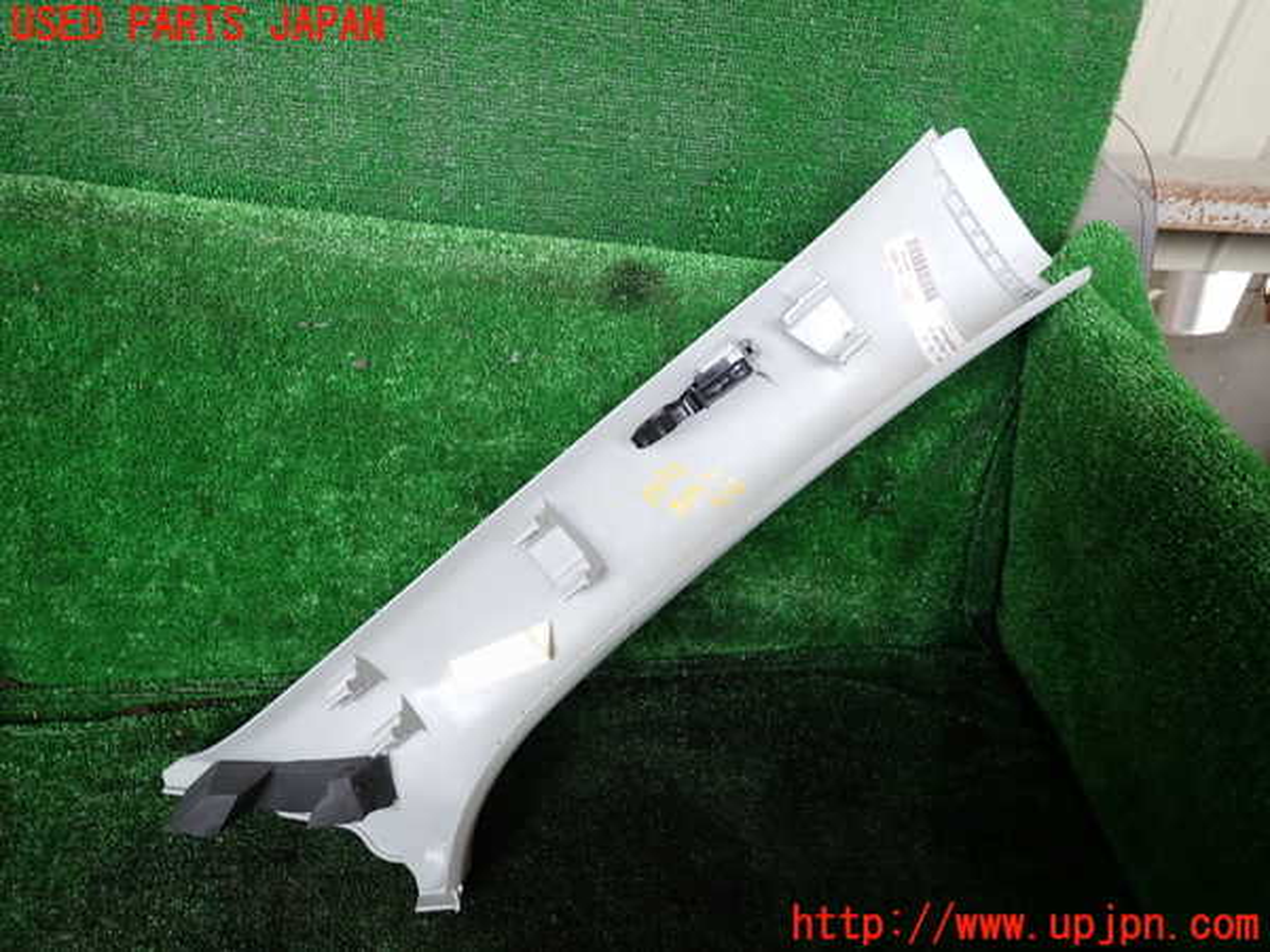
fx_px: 917
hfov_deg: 69.4
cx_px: 635
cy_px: 476
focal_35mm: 25
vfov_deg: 54.9
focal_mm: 4.5
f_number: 2
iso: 100
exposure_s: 1/100
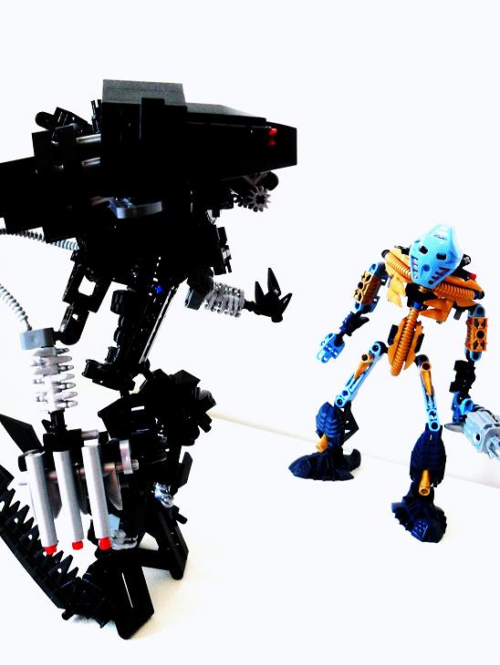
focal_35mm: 35
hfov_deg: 40.7
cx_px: 250
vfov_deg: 52.6
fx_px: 674
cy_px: 332
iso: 200
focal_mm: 6.2
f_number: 2.8
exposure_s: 1/60
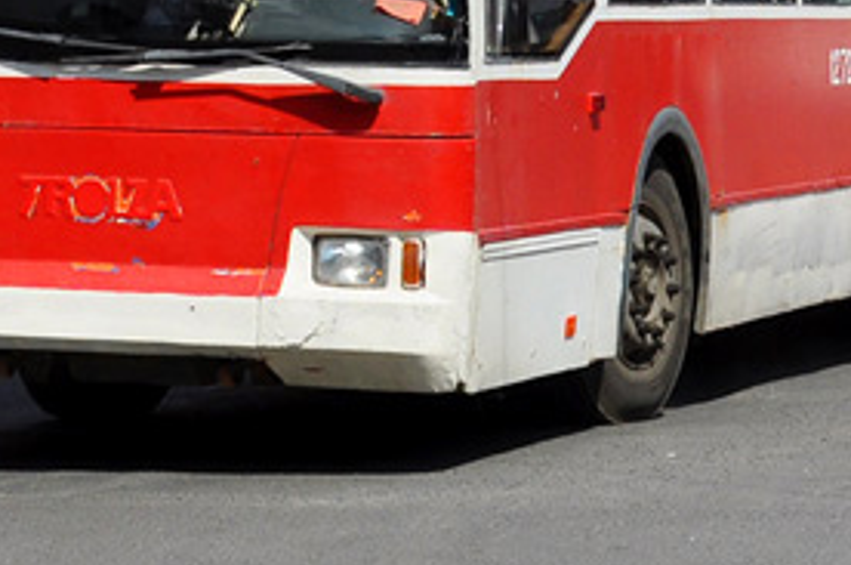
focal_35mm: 163
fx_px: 3851
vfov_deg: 8.0
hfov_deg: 12.6
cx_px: 382
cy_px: -557
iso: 200
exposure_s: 1/640
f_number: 9
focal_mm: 25
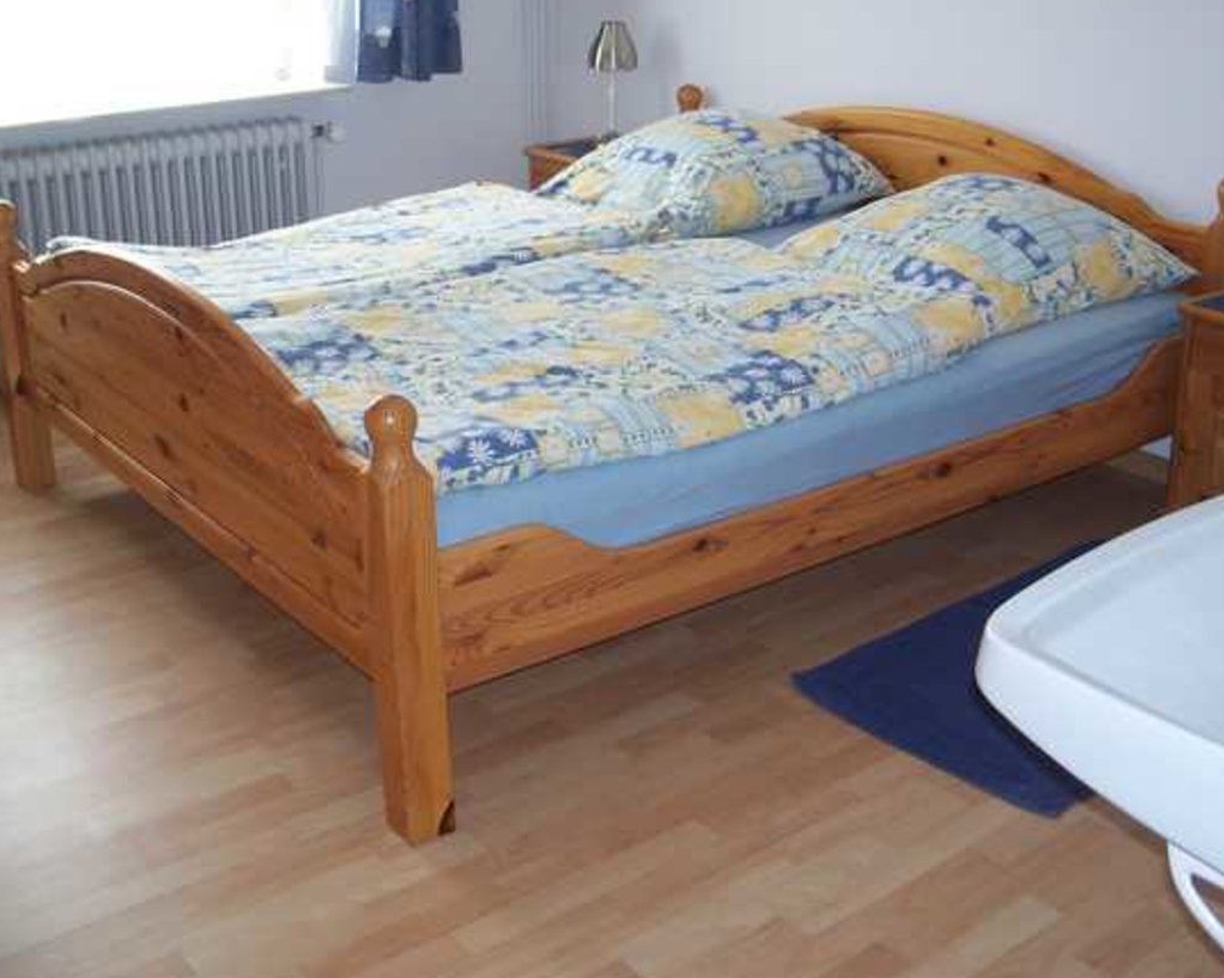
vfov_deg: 34.9
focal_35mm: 43
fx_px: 1557
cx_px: 656
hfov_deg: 42.9
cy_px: 448
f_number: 2.8
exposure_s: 1/60
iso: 80
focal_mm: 7.8
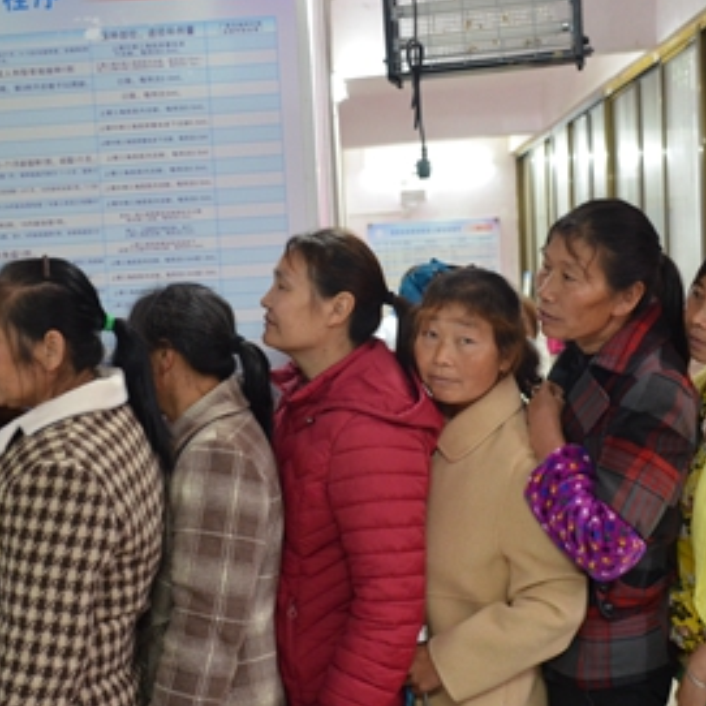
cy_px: 412
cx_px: 318
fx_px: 1384
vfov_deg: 28.6
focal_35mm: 60
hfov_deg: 28.6
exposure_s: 1/25
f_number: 3.5
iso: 1100
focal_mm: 20
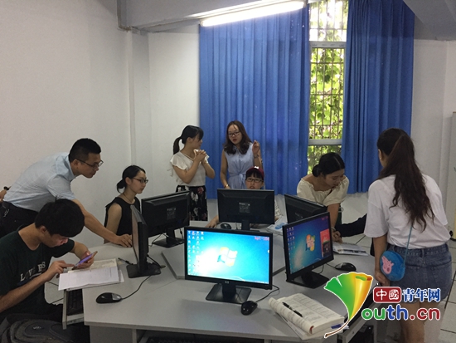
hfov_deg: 61.6
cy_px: 172
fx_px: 382
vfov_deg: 48.3
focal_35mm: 29
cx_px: 228
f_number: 2.2
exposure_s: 1/33
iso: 200
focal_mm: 4.15
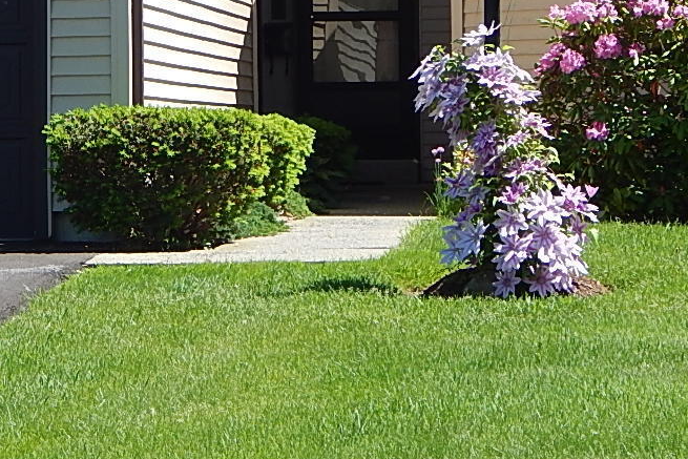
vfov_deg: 7.1
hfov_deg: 10.6
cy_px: -80
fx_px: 3689
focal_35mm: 193
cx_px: 167
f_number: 4.2
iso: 125
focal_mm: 13.5
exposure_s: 1/500
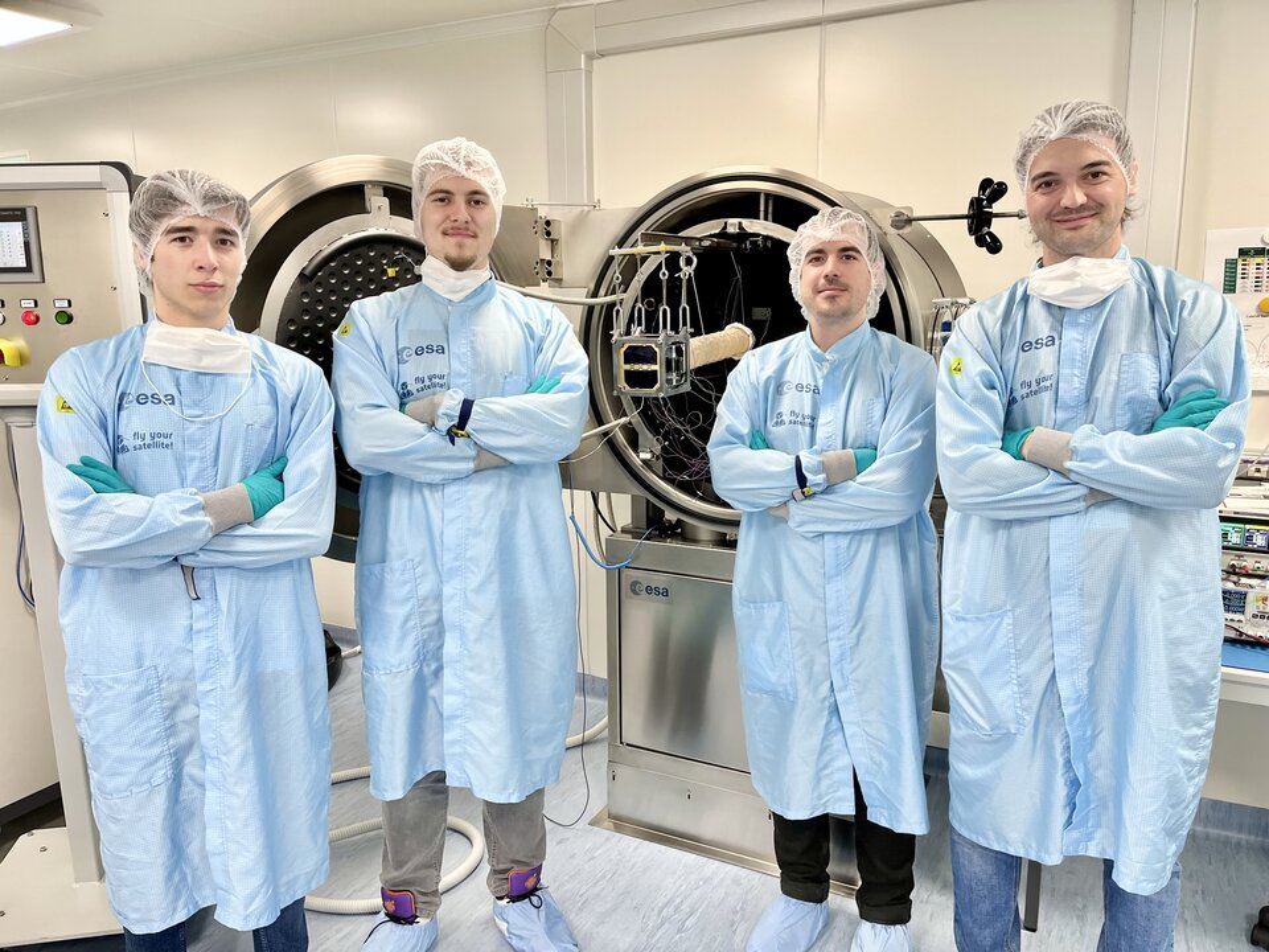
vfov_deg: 53.1
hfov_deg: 67.3
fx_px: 953
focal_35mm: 26
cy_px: 476
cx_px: 634
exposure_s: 1/100
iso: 100
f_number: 1.6
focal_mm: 5.1
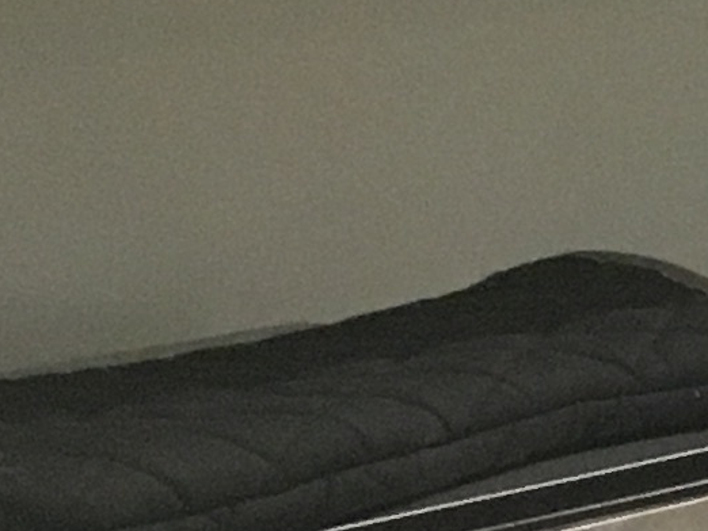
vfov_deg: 6.6
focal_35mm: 224
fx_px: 4584
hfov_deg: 7.9
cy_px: 645
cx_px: 1948
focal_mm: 4.15
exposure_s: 1/30
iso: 160
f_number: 2.2
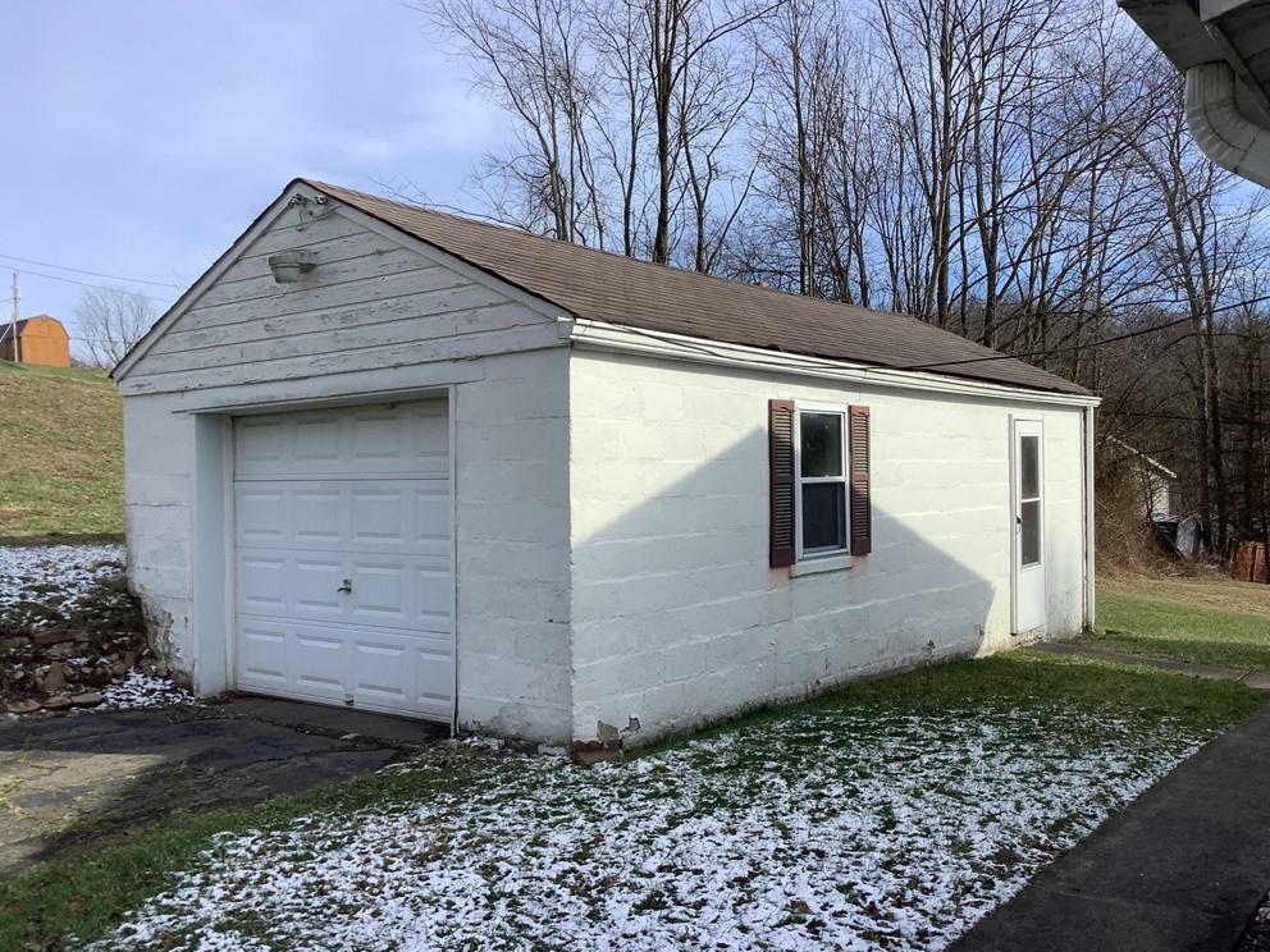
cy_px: 480
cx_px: 635
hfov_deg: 56.8
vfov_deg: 44.2
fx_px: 1174
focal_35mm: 32
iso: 25
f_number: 2.4
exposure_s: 1/1253
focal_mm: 3.3
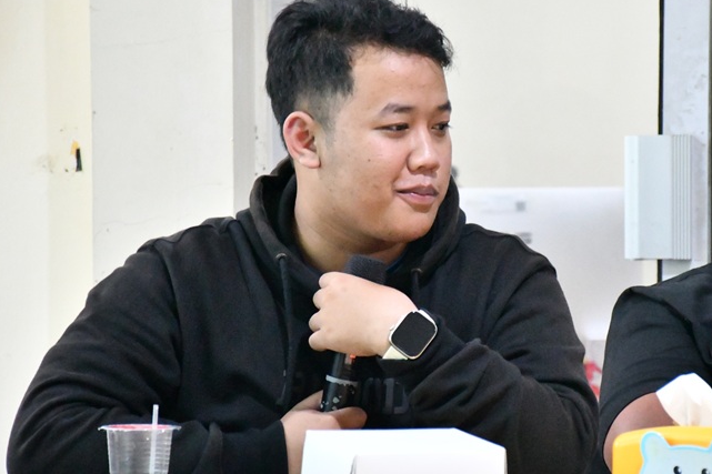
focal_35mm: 185
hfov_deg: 11.1
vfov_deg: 7.4
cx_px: 453
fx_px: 3658
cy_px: 250
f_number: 5.6
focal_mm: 95
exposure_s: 1/100
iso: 18000
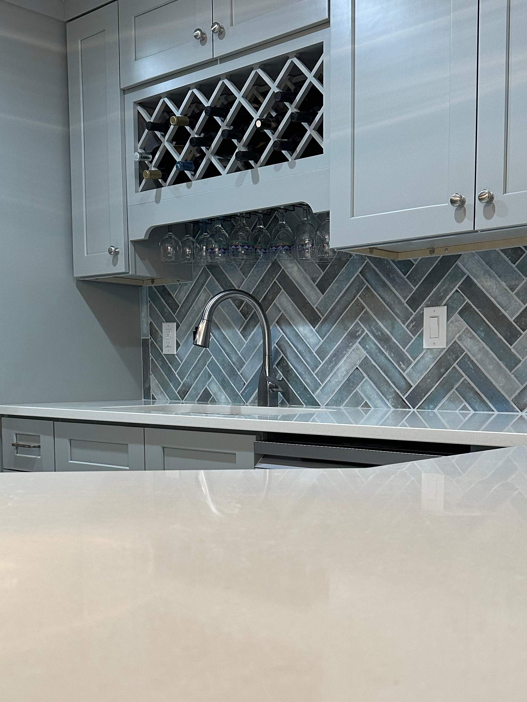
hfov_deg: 35.1
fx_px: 832
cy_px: 438
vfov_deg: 45.4
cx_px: 298
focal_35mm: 41
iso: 200
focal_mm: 6.86
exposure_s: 1/120
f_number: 1.78
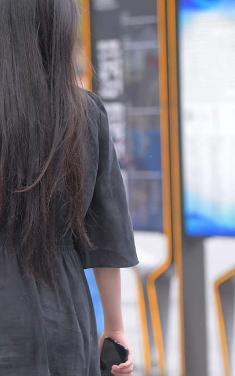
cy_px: 321
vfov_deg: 6.9
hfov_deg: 4.3
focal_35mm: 302
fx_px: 3095
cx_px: 45
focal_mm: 112
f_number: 3.2
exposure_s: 1/640
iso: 1100
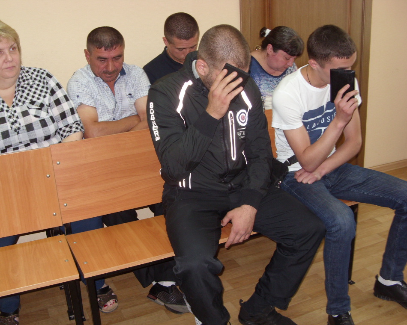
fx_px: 482
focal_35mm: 40
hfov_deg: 45.8
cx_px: 189
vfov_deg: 37.3
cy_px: 163
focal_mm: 6.3
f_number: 2.8
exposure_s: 1/30
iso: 100
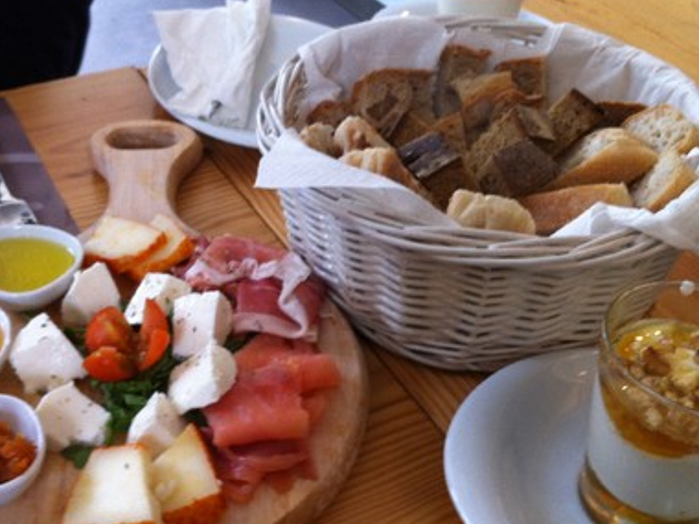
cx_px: 348
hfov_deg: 41.2
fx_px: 929
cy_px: 265
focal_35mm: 46
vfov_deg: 31.5
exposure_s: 1/15
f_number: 2.8
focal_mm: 3.85
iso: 100
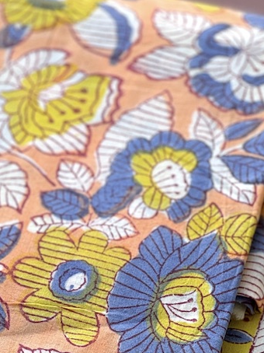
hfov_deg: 7.7
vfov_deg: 10.1
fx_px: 1964
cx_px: 45
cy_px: 392
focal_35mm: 193
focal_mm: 9
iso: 25
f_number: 2.8
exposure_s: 1/99
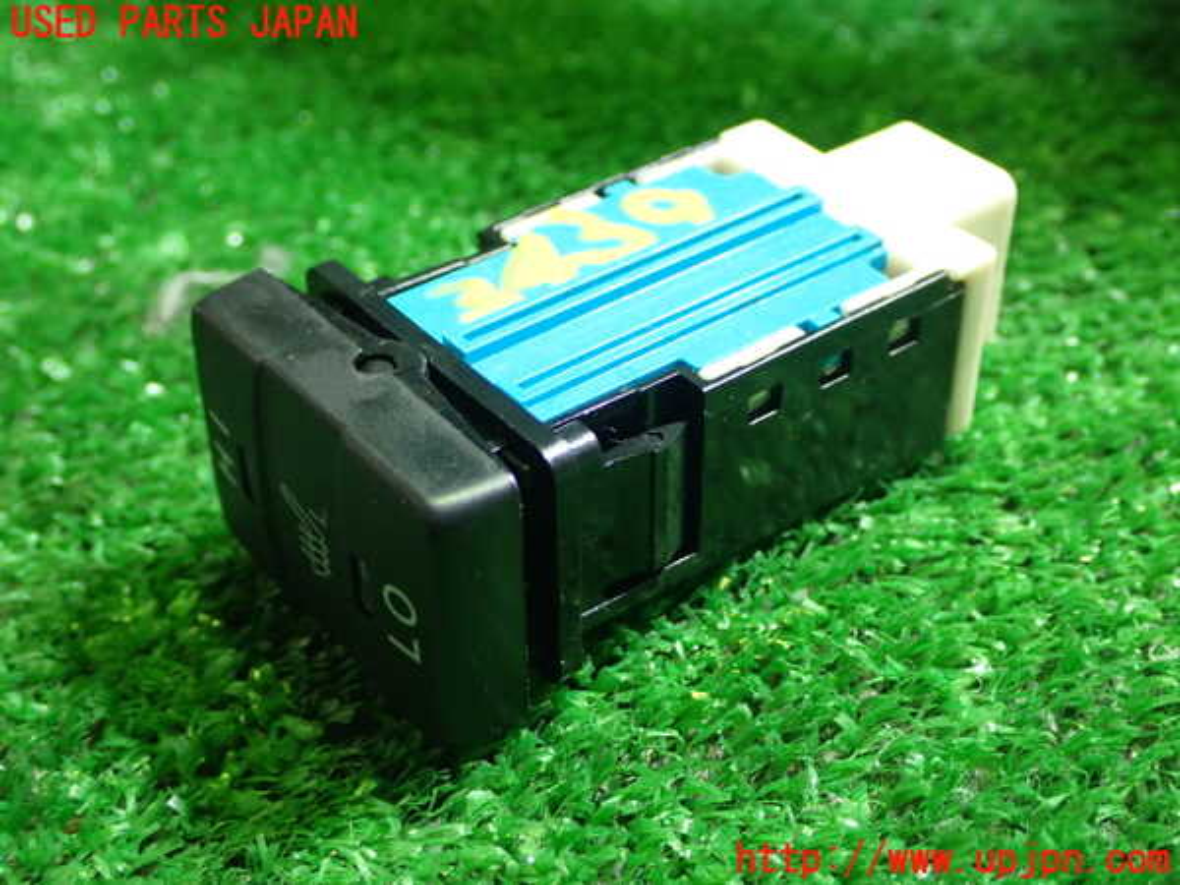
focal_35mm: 54
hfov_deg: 35.5
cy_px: 442
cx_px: 590
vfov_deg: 27.0
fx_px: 1841
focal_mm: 9.65
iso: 800
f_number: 3.3
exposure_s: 1/30
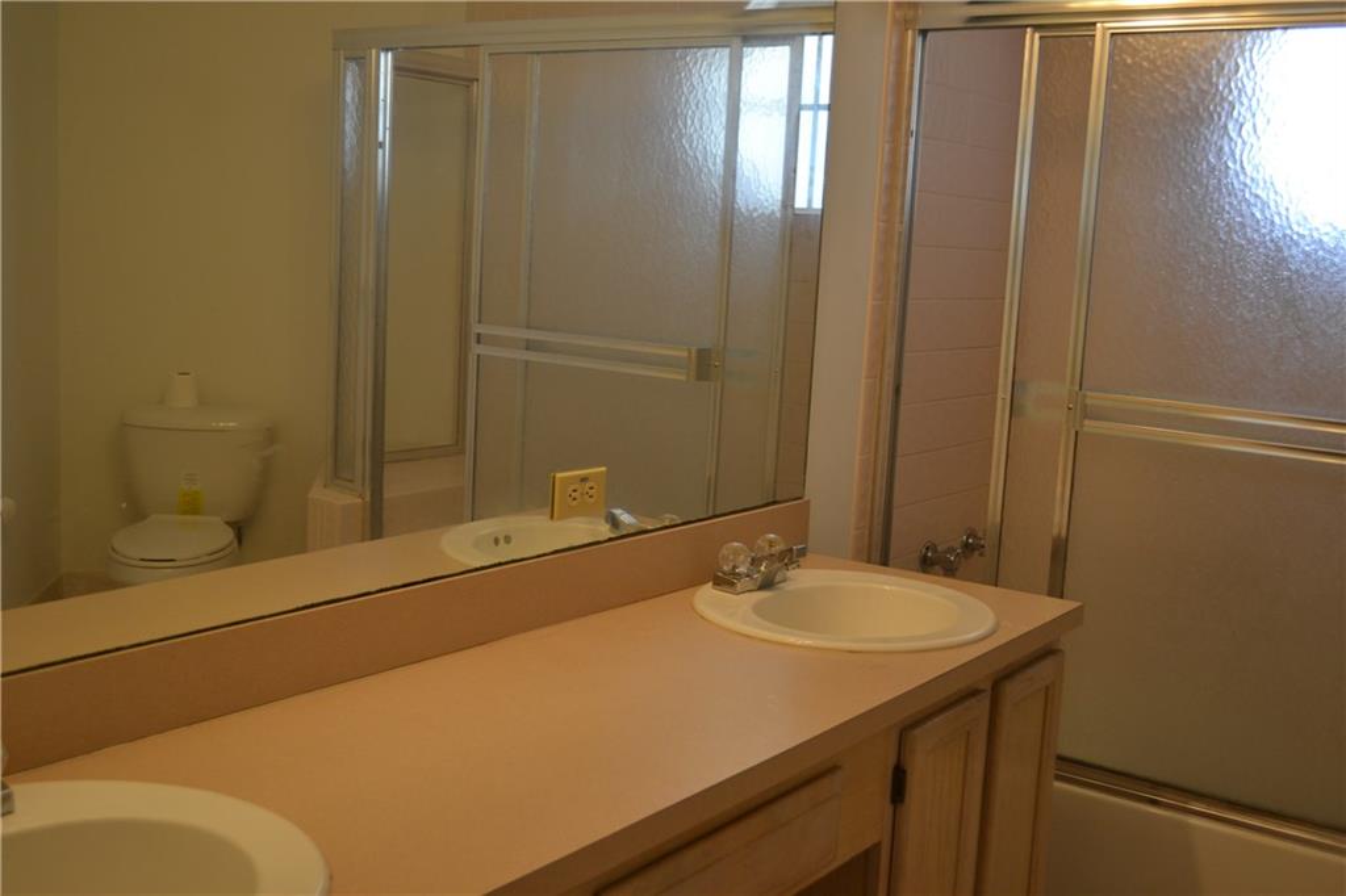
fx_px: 1345
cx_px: 673
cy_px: 448
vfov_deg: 36.8
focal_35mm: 36
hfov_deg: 53.1
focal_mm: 24
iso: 400
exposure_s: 1/80
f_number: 4.2
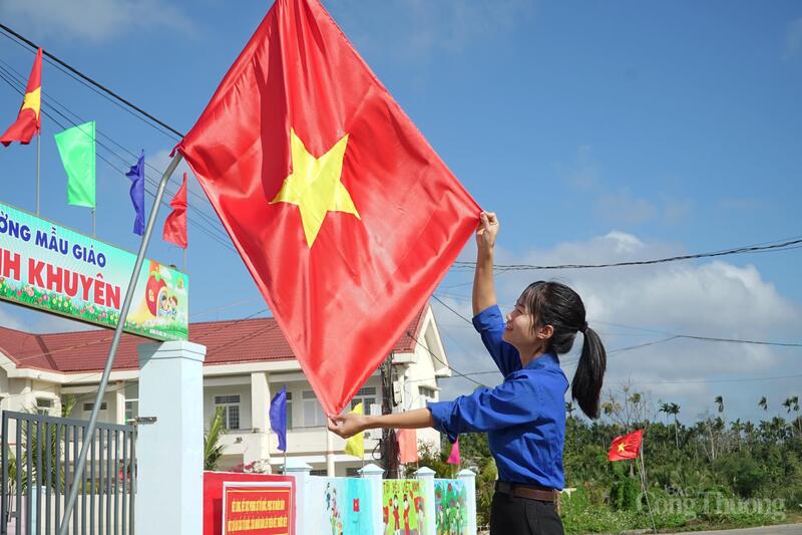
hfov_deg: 41.1
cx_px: 401
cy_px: 268
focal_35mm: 48
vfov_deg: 28.1
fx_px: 1069
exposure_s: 1/160
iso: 100
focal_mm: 32
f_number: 9
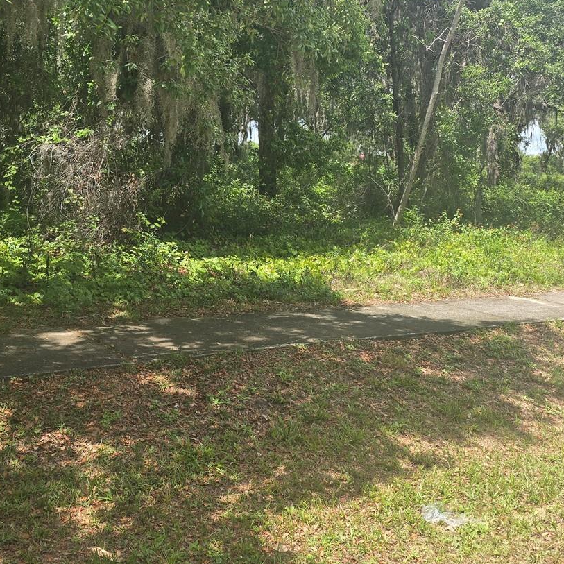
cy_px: 189
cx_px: 237
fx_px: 737
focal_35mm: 40
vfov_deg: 41.3
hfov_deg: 41.7
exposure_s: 1/379
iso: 12
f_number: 1.7
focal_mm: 6.3
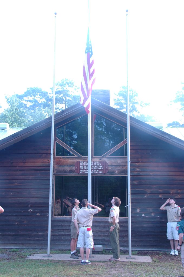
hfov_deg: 30.8
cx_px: 92
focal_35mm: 44
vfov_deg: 45.0
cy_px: 138
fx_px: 334
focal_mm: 29
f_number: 6.3
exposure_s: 1/30
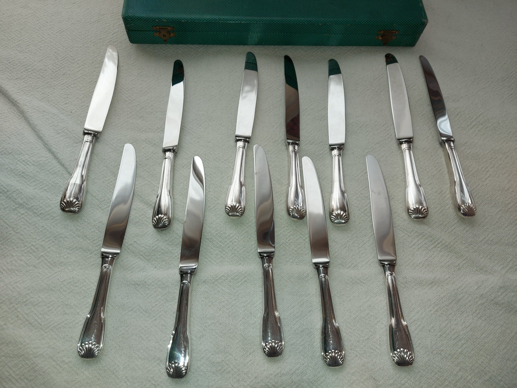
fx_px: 358
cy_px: 194
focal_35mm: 24
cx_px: 258
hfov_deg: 71.6
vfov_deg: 56.8
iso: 50
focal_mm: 5.23
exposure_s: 1/120
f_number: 1.8
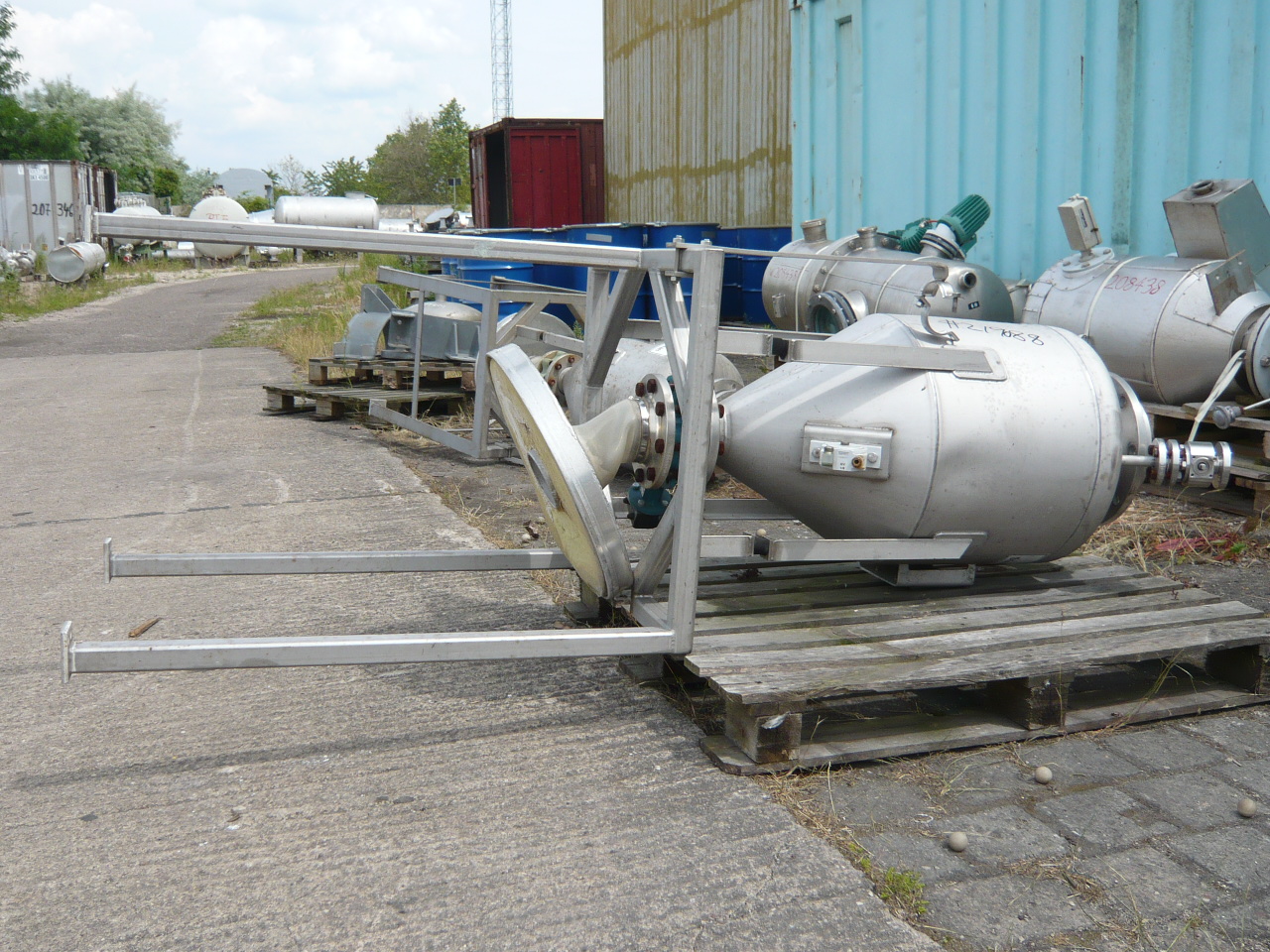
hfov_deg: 56.8
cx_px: 635
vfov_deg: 44.2
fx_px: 1174
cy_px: 476
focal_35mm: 32
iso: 100
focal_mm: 4.6
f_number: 8
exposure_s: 1/125
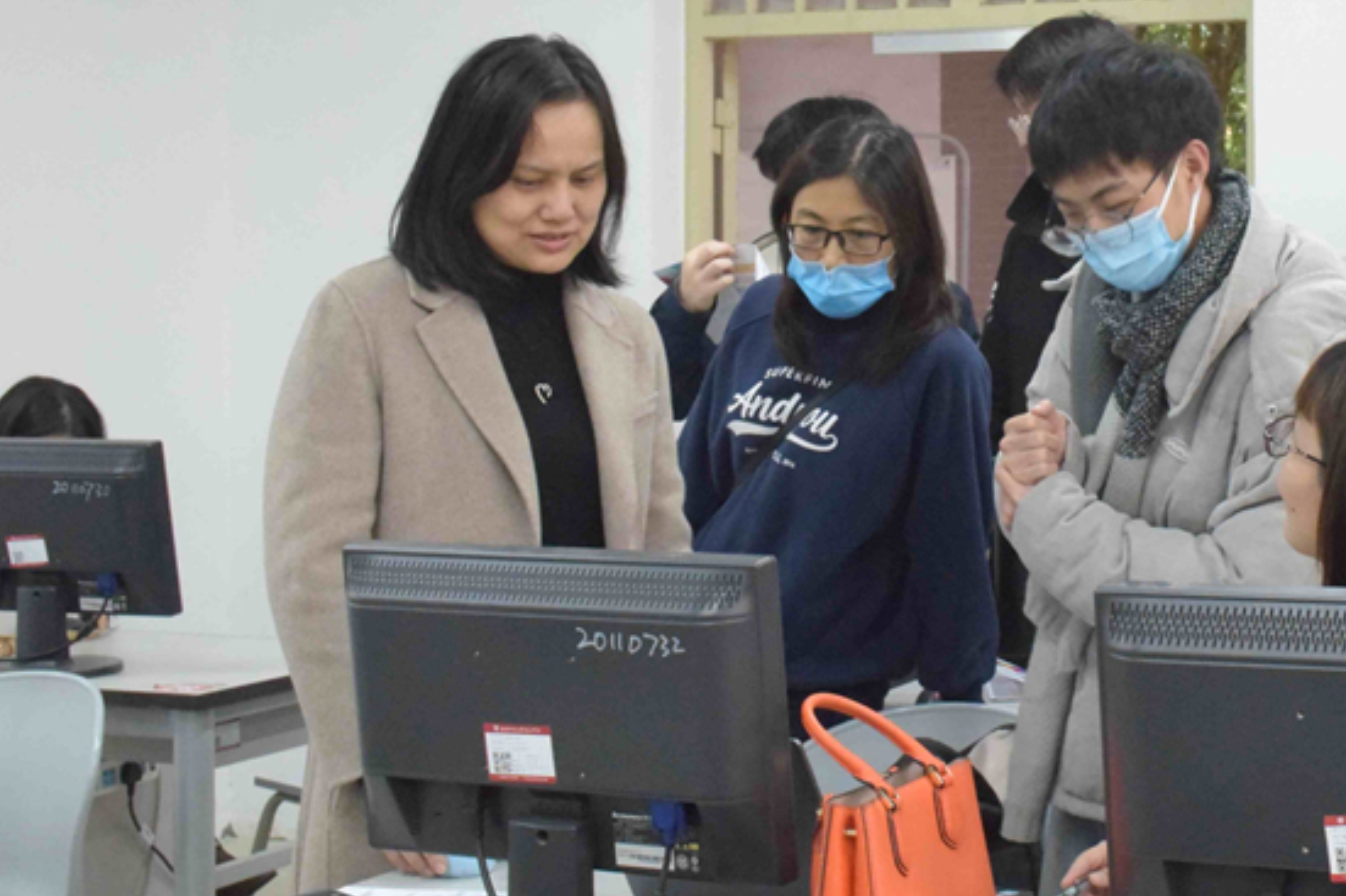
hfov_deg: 39.9
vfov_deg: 27.5
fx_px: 1831
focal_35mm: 49
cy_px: 503
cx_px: 901
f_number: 11
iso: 6400
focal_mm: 24
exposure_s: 1/40
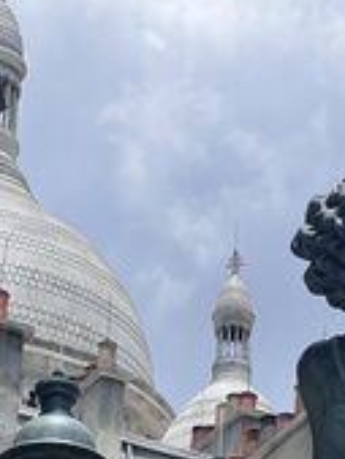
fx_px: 3225
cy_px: 588
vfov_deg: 8.0
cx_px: 413
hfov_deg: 6.1
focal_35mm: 243
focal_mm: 9
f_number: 2.8
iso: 32
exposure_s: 1/1429
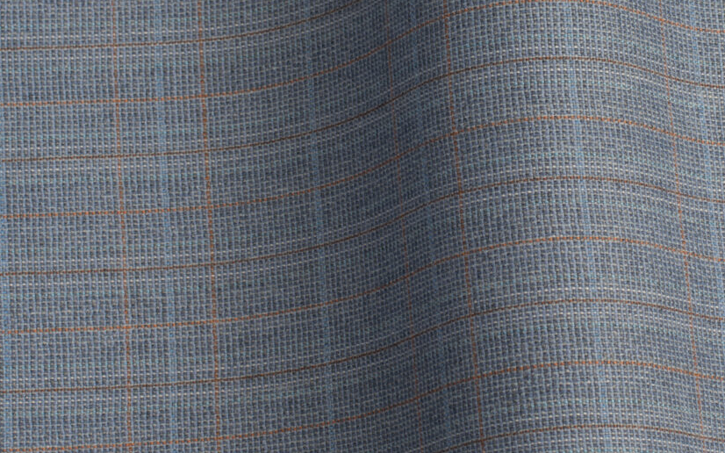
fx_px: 3121
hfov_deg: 13.2
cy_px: 144
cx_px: 506
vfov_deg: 8.3
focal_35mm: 158
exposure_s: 1/125
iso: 100
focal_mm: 50
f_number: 13
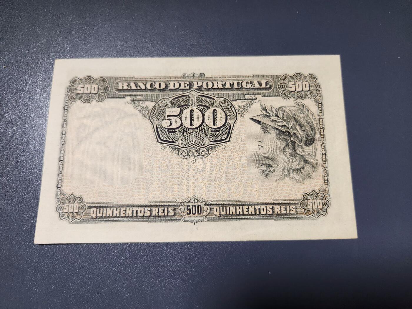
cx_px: 206
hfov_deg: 73.9
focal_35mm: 23
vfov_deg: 58.9
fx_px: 274
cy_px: 154
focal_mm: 5.4
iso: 500
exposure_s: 1/101
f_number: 1.8
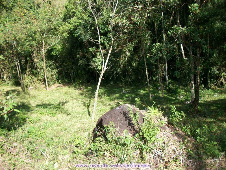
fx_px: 209
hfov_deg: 56.8
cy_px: 85
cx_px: 113
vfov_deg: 44.2
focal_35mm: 32
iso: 80
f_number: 8.8
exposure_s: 1/60
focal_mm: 5.7
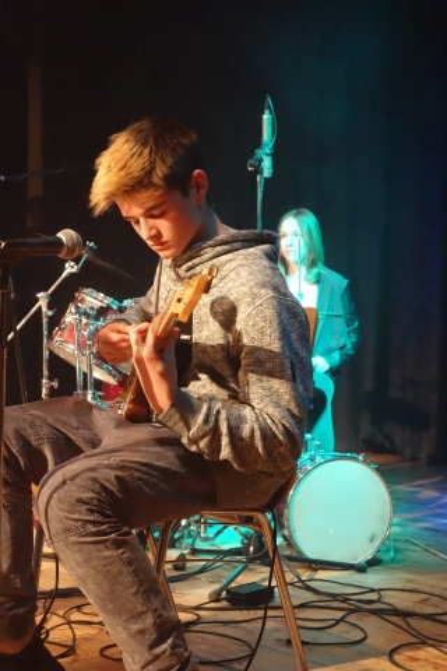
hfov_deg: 24.2
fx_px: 1043
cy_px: 336
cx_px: 224
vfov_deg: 35.6
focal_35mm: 56
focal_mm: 20.85
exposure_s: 1/100
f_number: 3.5
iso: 3200
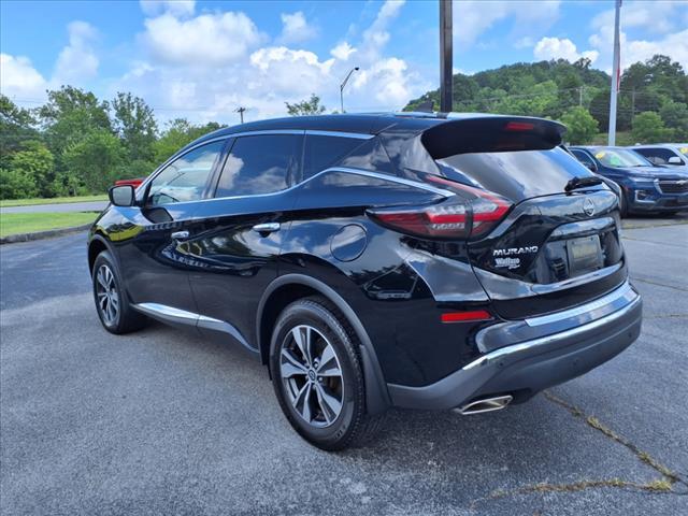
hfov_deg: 65.3
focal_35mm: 27
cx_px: 344
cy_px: 258
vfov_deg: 51.4
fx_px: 537
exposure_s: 1/909
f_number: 1.9
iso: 40
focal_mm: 3.58
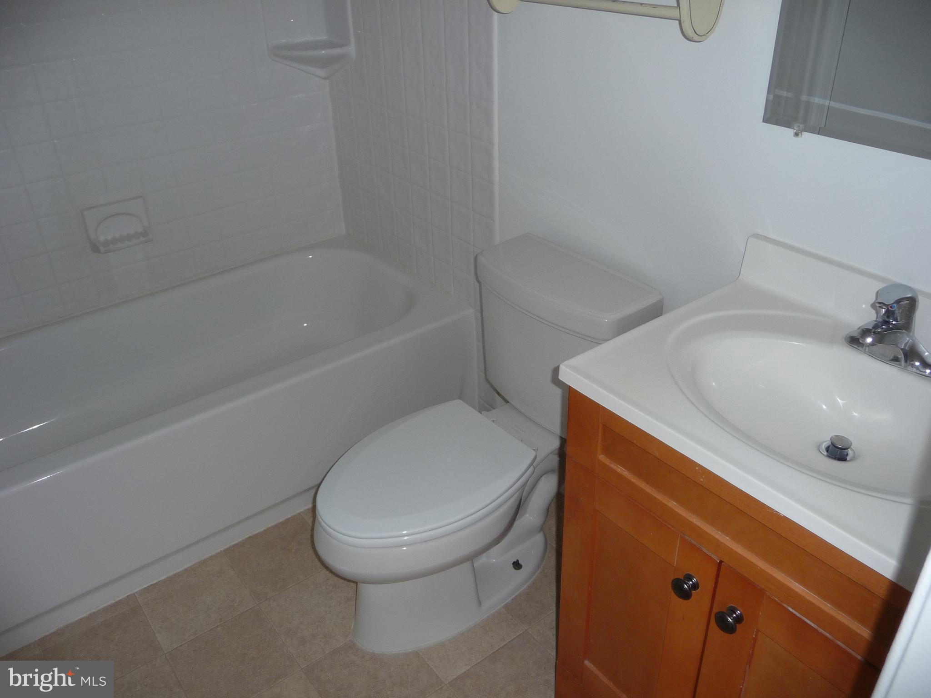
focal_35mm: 28
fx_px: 753
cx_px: 466
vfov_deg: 49.7
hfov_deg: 63.4
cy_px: 349
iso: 100
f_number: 3.3
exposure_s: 1/30
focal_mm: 4.7
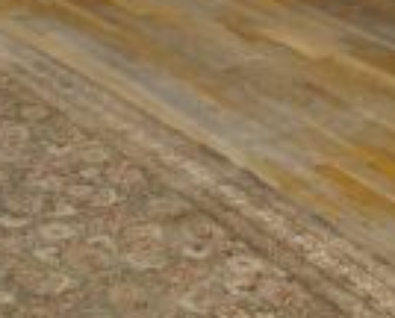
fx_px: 1325
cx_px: 91
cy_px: 499
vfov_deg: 12.9
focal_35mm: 113
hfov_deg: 16.9
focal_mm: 18
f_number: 4
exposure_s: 1/160
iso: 1600
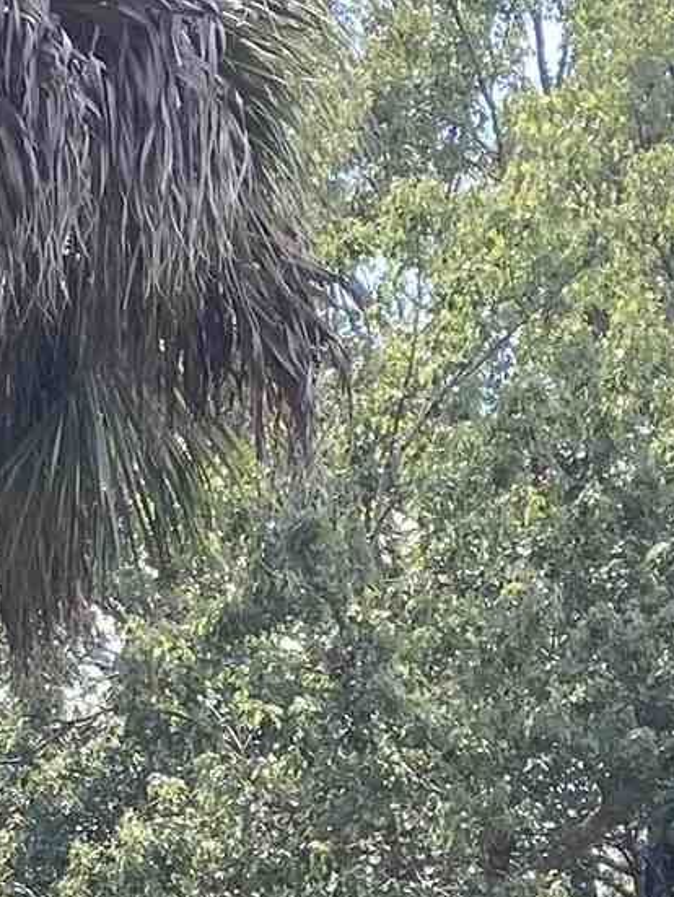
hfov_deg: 9.3
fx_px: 4045
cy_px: 1273
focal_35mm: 156
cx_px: -324
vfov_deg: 12.2
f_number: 1.8
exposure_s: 1/366
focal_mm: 3.99
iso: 20
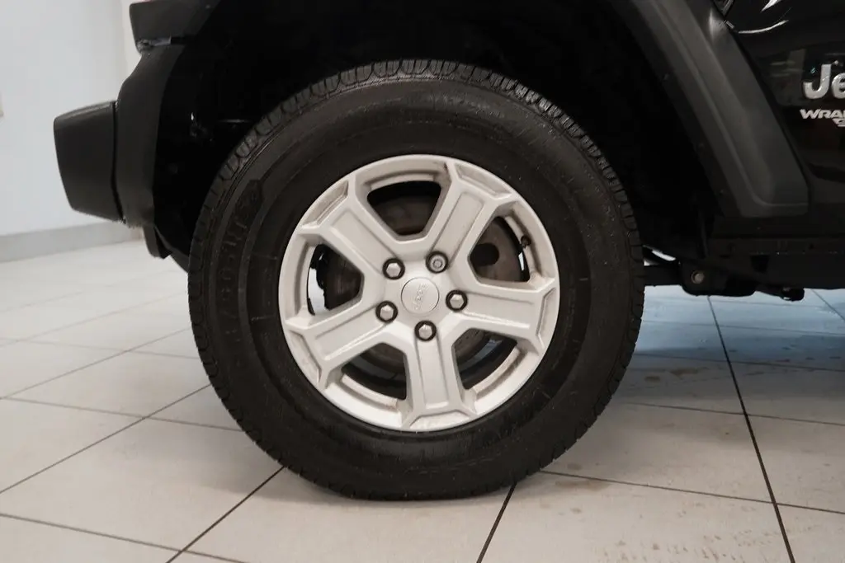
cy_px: 282
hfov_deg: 64.5
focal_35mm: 28
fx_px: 669
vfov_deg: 45.7
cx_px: 422
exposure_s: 1/30
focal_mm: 19
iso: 1000
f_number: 4
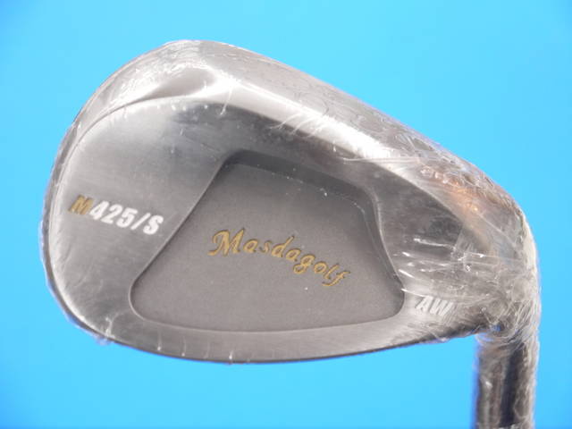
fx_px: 1388
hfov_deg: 23.3
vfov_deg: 17.6
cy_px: 214
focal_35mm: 84
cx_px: 286
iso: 800
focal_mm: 42
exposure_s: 1/80
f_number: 5.6
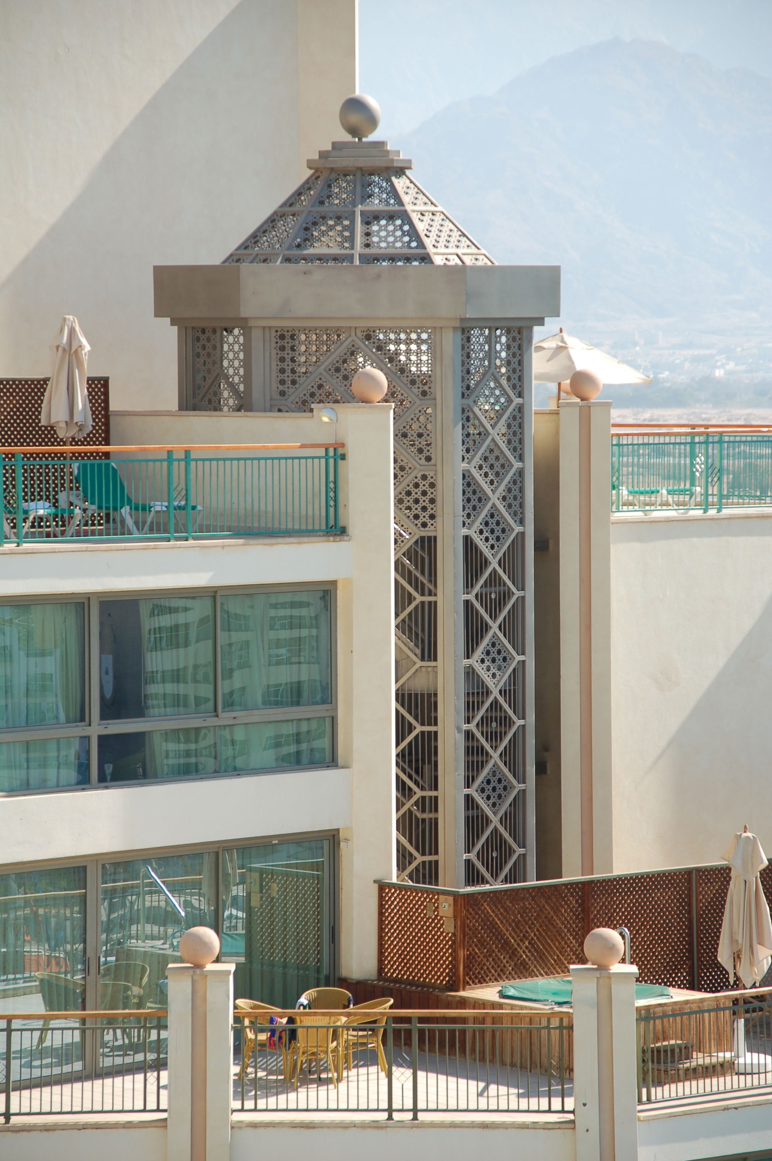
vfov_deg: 15.2
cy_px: 580
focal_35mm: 135
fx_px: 4350
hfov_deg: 10.1
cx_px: 386
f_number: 5.6
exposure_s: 1/500
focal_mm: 90
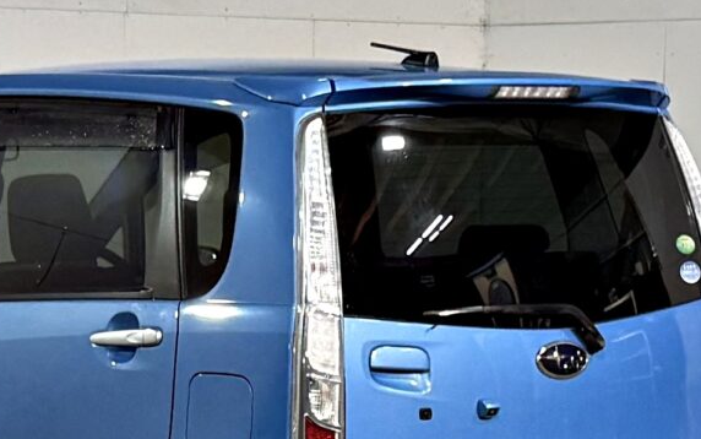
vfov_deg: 25.8
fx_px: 917
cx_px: 173
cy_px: 416
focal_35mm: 48
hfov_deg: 40.6
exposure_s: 1/100
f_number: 1.78
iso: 160
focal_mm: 6.76
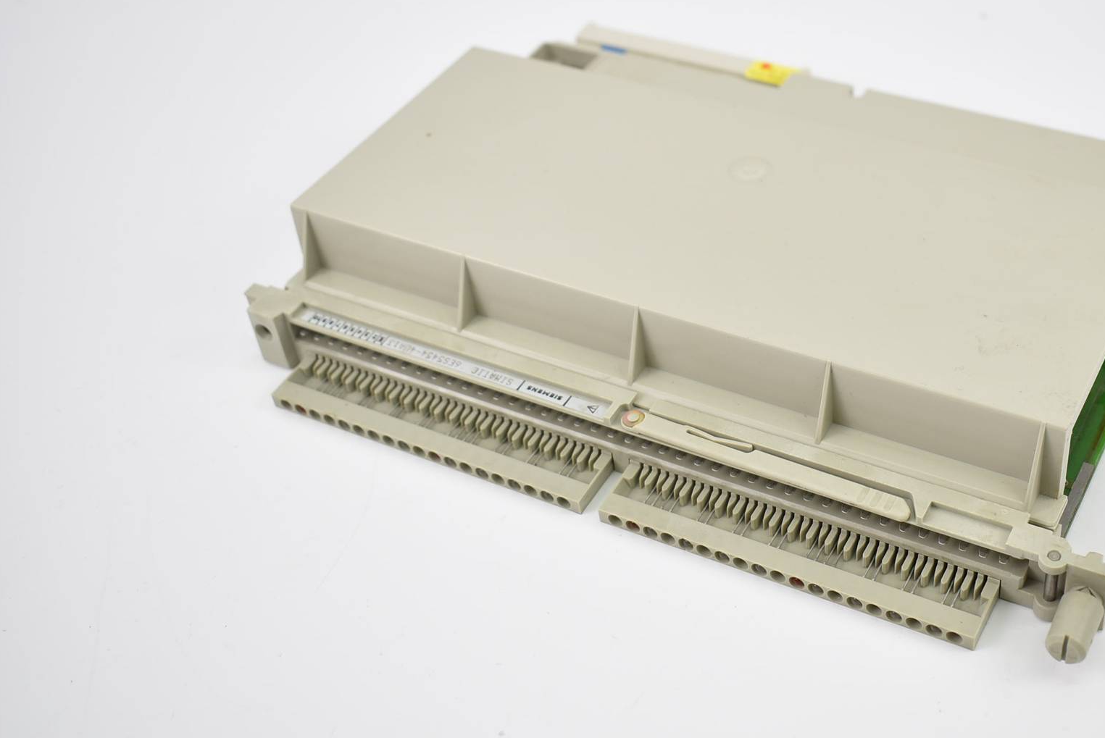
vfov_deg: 26.5
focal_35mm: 51
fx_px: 1566
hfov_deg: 38.3
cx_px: 755
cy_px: 340
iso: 100
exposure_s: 1/50
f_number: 3.8
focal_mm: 24
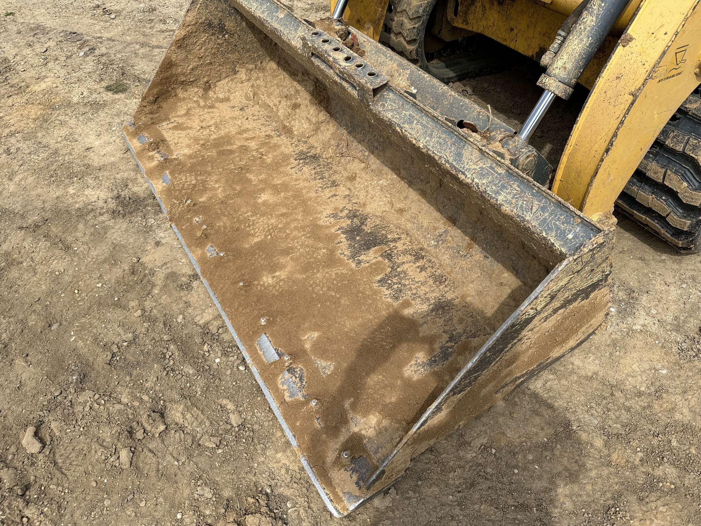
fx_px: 486
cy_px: 263
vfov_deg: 56.8
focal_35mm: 24
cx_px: 350
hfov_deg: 71.6
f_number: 1.78
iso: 80
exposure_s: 1/3155
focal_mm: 6.86
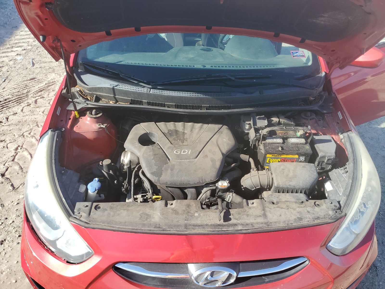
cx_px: 192
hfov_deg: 67.3
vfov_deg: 53.1
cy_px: 144
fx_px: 289
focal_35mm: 26
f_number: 1.5
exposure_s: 1/1000
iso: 50
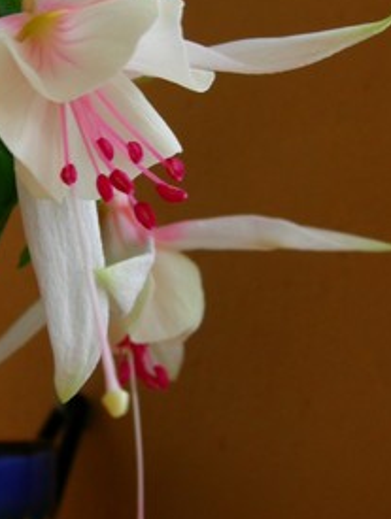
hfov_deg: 21.1
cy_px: 126
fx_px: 1037
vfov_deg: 27.7
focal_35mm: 69
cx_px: 90
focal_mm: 8
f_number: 3.5
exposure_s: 1/31.2
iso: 64
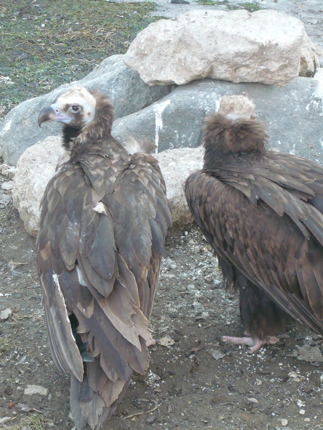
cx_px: 162
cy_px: 215
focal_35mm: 100
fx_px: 1244
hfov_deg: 14.8
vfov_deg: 19.6
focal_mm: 16.5
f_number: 5.1
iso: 320
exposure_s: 1/60
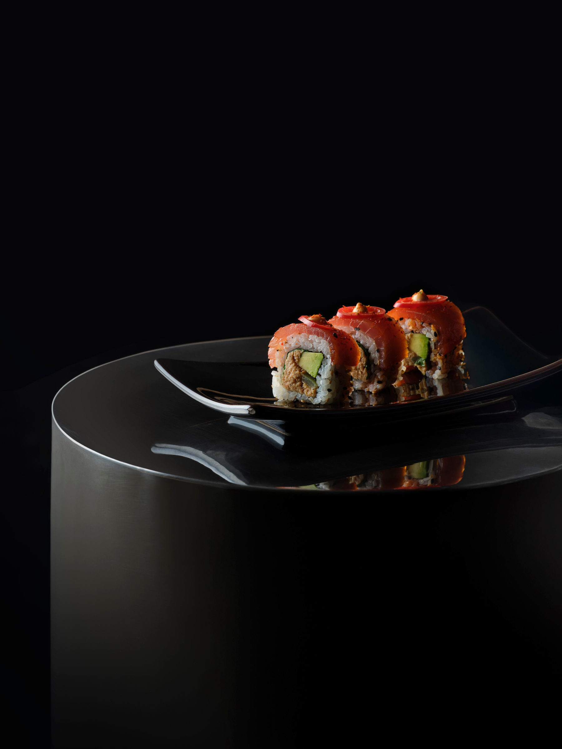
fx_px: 2056
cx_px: 281
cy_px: 374
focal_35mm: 95
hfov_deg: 15.6
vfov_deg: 20.7
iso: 100
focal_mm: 120
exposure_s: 1/160
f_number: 13
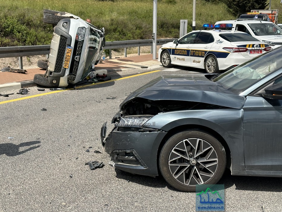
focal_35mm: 53
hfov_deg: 36.2
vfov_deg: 27.5
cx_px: 135
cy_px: 100
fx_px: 432
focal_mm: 6.86
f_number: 1.78
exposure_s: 1/4566
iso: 64
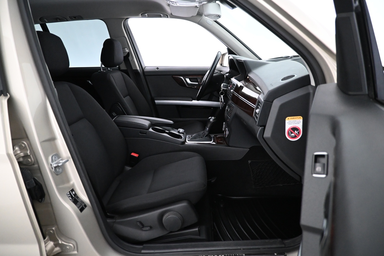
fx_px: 256
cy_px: 128
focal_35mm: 24
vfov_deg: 53.1
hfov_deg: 73.7
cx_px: 192
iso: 4000
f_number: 3.5
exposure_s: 1/50
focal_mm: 16
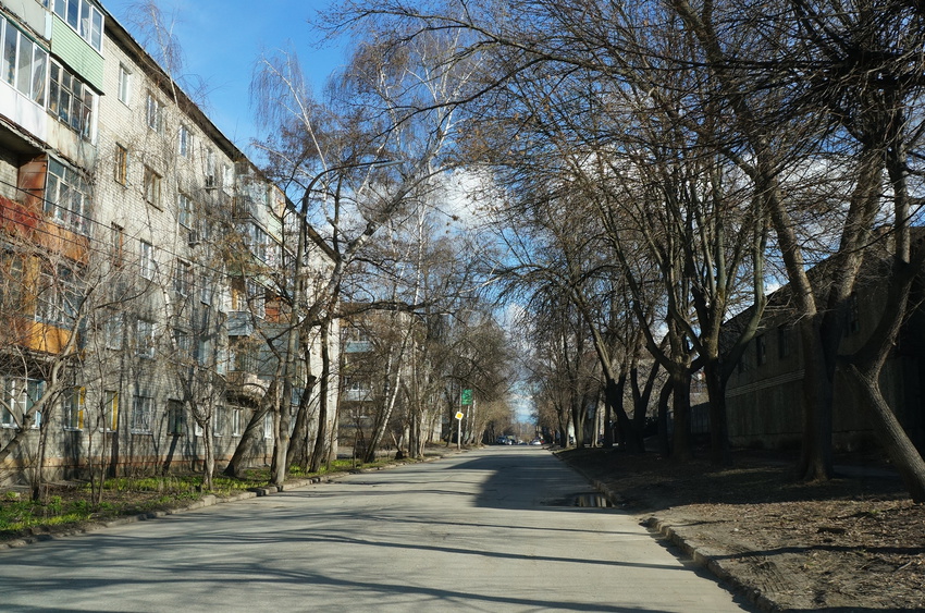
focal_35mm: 36
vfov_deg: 36.7
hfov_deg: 53.2
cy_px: 306
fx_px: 923
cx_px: 462
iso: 400
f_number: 8
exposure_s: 1/500
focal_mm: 24
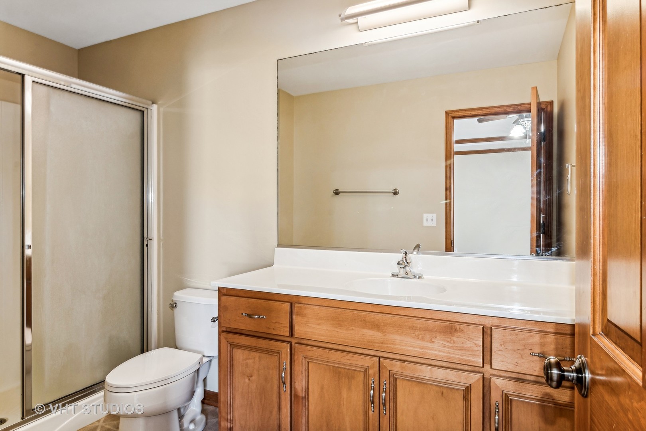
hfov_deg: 81.2
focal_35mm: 21
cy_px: 216
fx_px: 377
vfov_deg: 59.5
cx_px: 323
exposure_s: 1/6
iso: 100
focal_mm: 14
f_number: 9
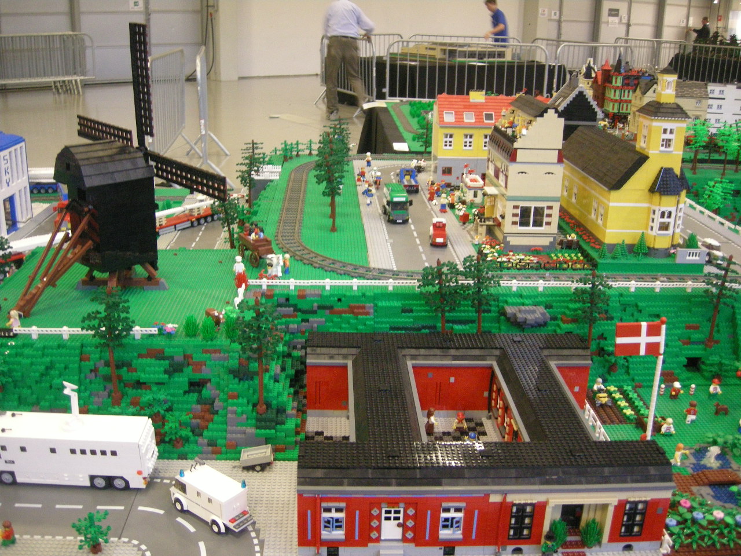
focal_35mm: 36
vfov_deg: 39.7
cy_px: 278
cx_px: 370
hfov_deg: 51.4
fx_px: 771
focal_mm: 7.5
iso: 400
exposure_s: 1/11.5
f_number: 2.7
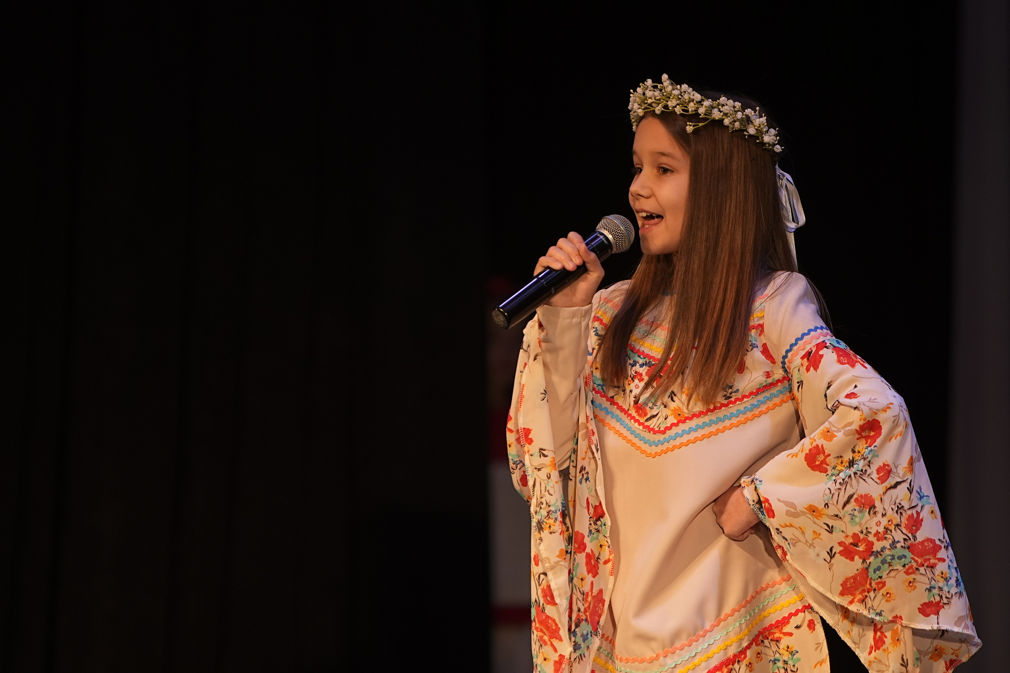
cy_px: 336
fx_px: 8192
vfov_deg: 4.7
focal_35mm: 292
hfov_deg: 7.1
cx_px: 505
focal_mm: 195
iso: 400
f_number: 2.8
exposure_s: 1/400
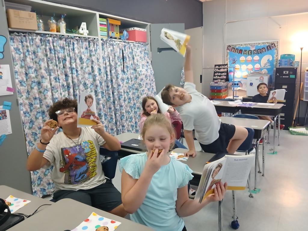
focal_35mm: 26
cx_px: 154
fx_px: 231
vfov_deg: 53.1
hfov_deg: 67.3
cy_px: 116
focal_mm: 3.98
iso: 400
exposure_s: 1/20
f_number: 1.8
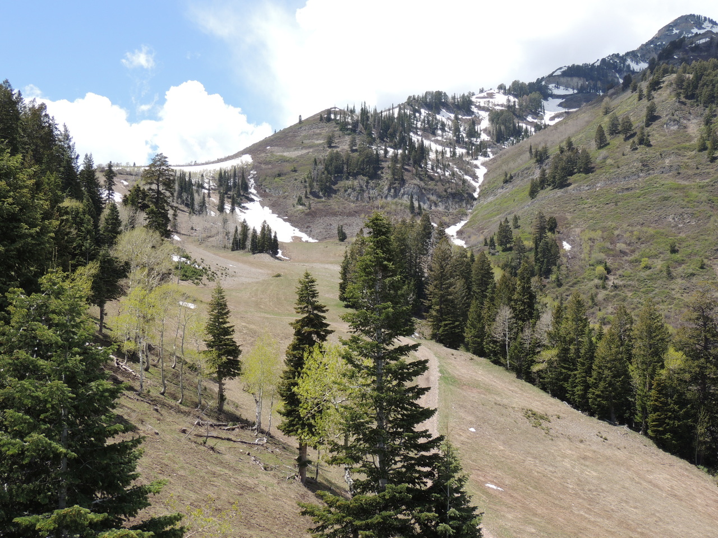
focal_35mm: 40
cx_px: 359
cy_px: 269
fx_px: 830
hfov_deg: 46.8
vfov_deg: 36.0
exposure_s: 1/800
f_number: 3.3
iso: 100
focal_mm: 7.1
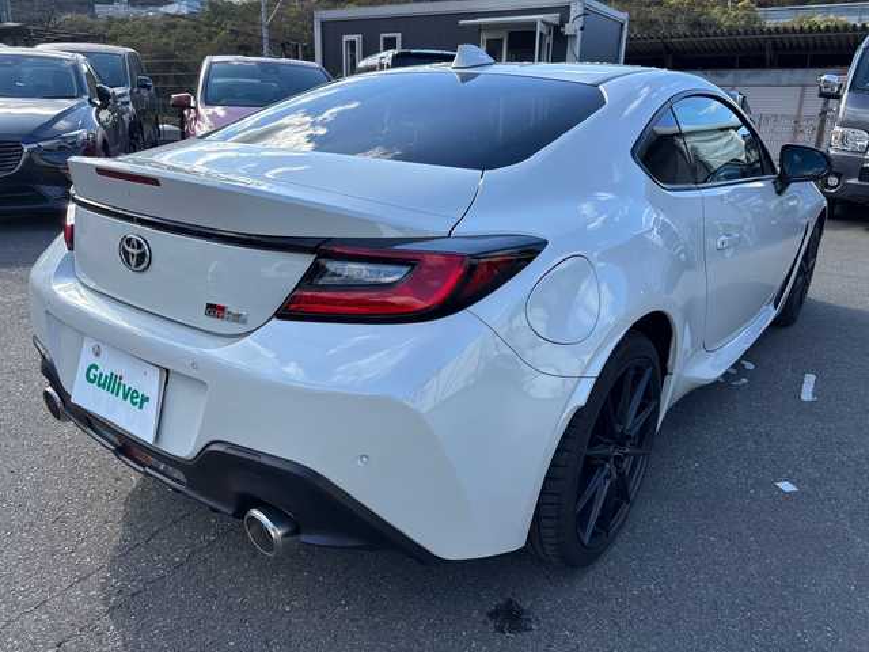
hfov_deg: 67.3
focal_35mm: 26
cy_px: 326
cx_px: 434
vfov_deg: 53.1
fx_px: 653
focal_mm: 5.96
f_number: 1.6
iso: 50
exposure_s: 1/1205
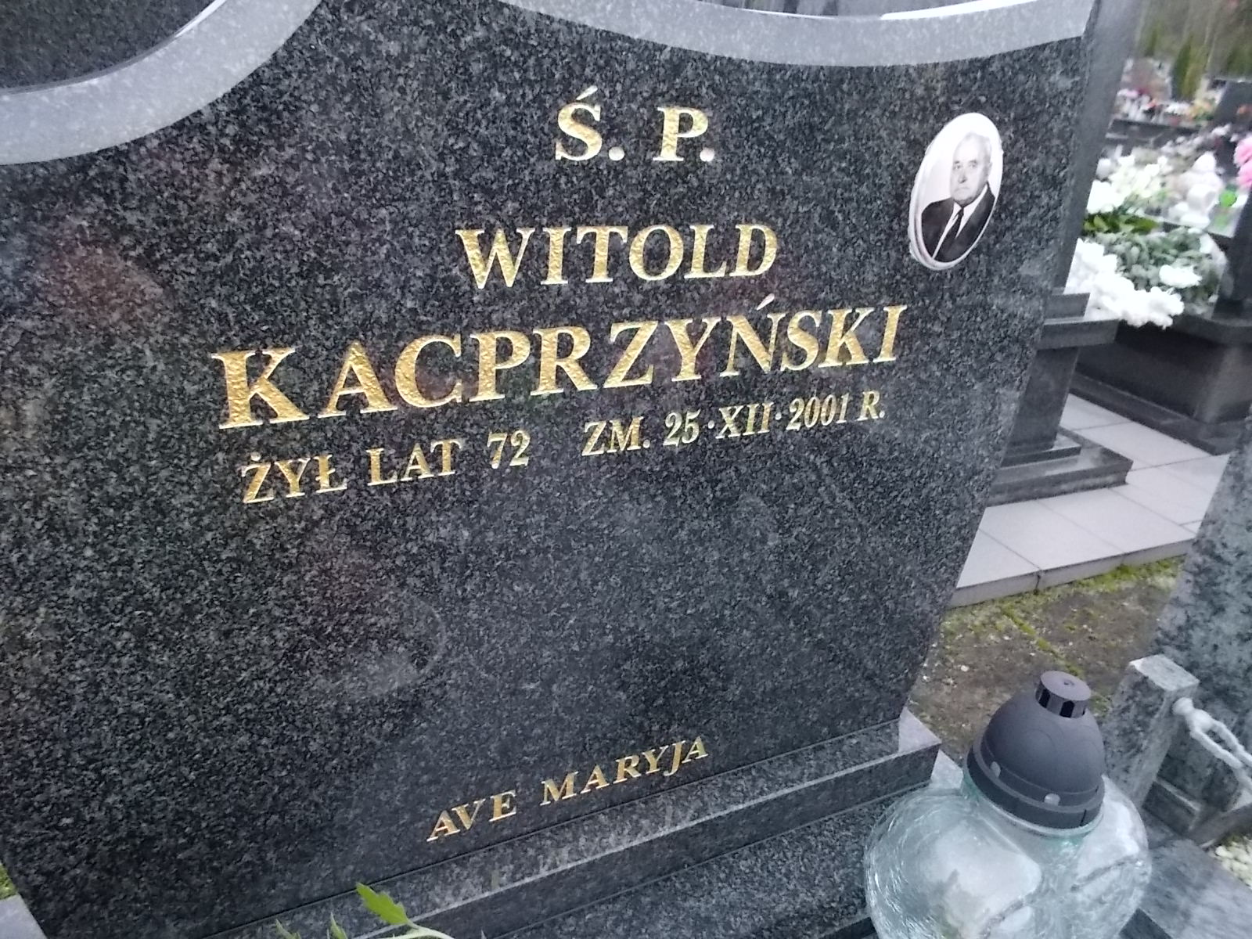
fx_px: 940
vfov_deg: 53.1
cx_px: 626
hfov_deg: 67.3
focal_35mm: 26
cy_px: 470
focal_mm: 4.6
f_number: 3.2
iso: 400
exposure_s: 1/200
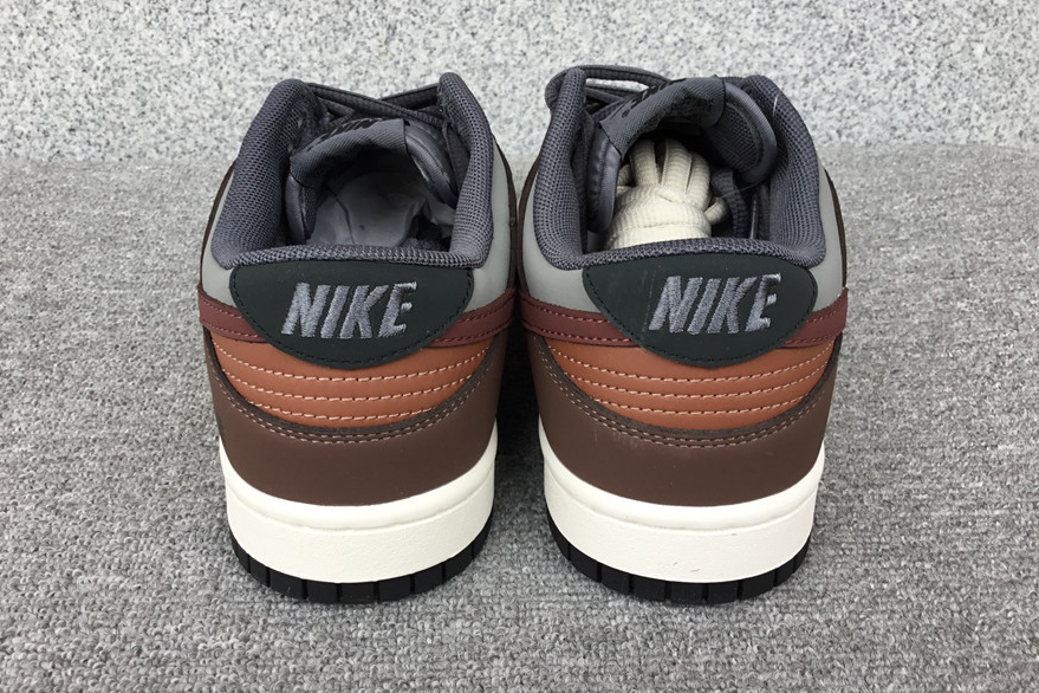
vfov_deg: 40.0
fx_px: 952
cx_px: 515
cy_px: 338
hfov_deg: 57.2
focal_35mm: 33
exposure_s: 1/130
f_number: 2.4
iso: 25
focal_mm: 3.3
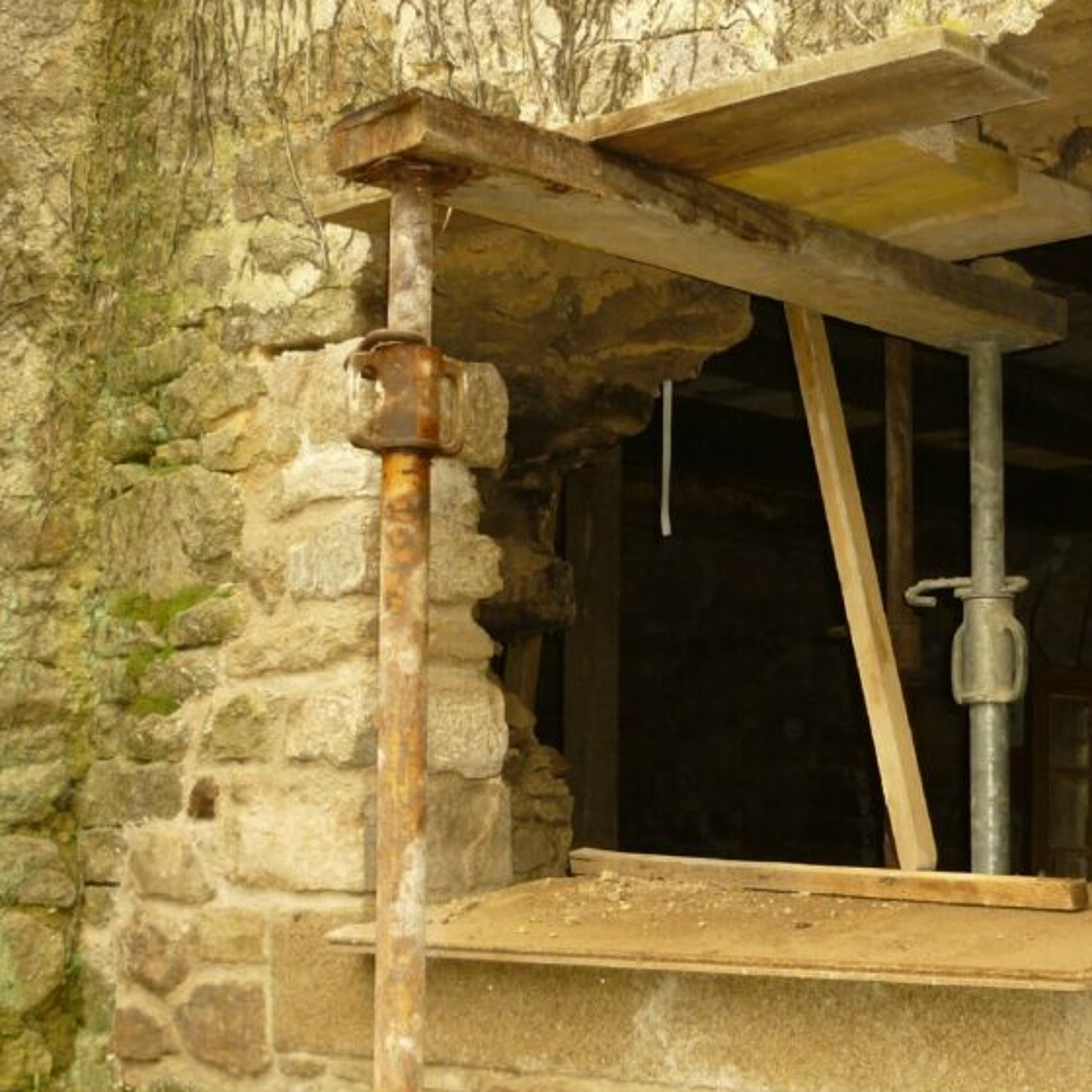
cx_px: 716
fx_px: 2177
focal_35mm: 61
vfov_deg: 28.1
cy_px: 686
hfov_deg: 28.0
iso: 100
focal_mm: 5.5
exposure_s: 1/50
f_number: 2.8
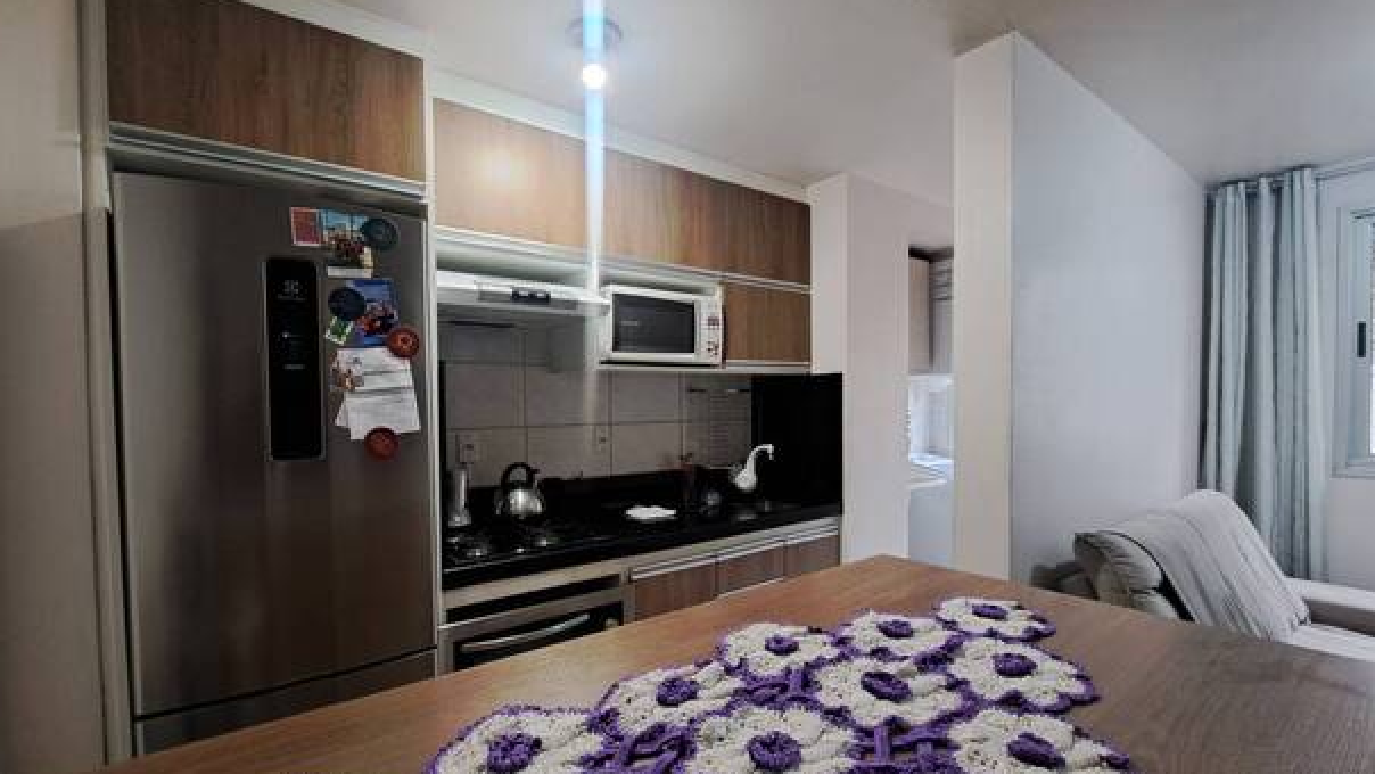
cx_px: 656
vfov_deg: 70.4
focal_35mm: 15
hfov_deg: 102.9
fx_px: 547
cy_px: 426
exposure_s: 1/24
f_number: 2.2
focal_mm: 1.74
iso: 200
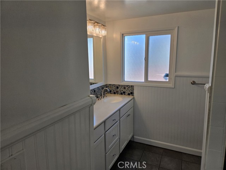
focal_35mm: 23
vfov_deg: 58.9
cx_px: 113
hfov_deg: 73.9
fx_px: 150
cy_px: 85
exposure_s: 1/883
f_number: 1.8
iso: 80
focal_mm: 5.4
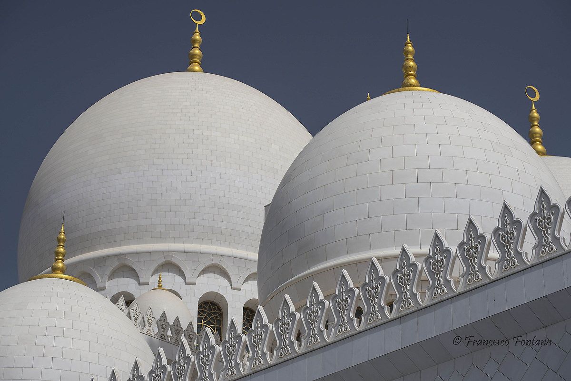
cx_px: 286
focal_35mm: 86
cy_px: 190
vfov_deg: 15.9
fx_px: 1364
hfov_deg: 23.6
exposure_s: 1/800
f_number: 5.6
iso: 100
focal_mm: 86
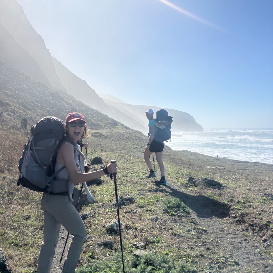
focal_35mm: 31
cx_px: 135
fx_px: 277
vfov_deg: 52.5
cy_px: 130
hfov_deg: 52.5
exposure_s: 1/10989
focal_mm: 5.96
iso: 50
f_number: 1.6
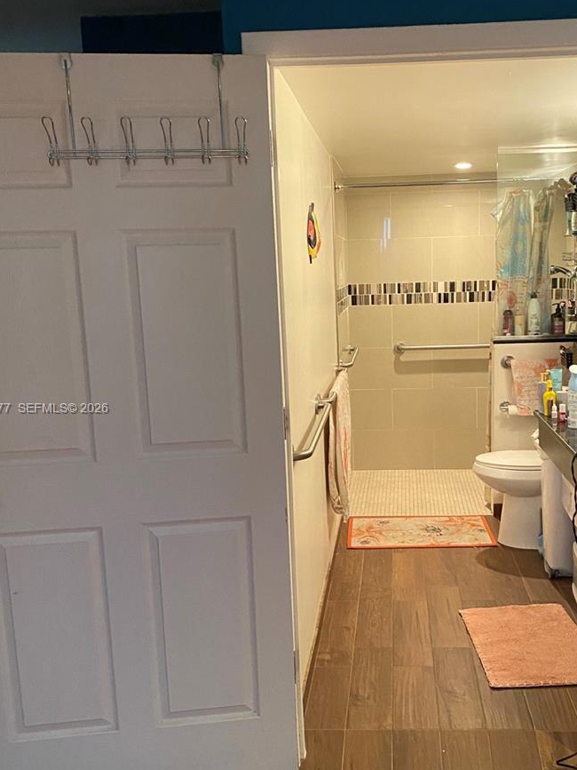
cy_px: 409
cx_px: 344
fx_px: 800
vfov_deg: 51.3
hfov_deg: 39.5
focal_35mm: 36
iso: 500
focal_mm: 4.25
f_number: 1.8
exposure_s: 1/60
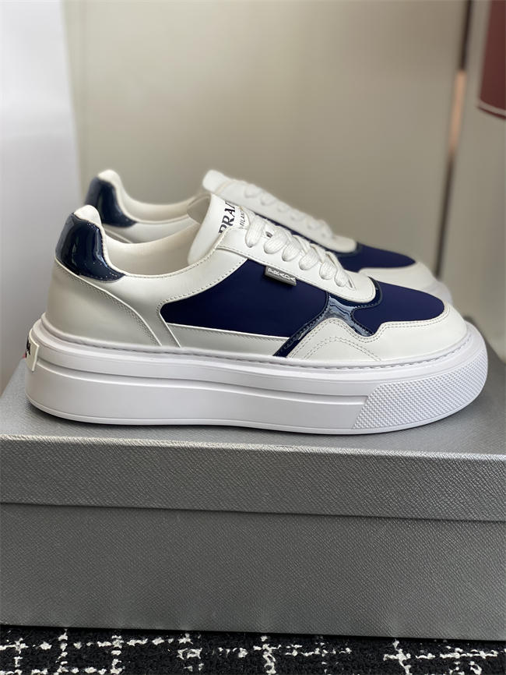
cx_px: 253
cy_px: 338
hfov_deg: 28.0
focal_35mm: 52
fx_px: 1013
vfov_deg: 36.8
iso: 20
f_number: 2
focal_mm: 6
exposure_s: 1/150
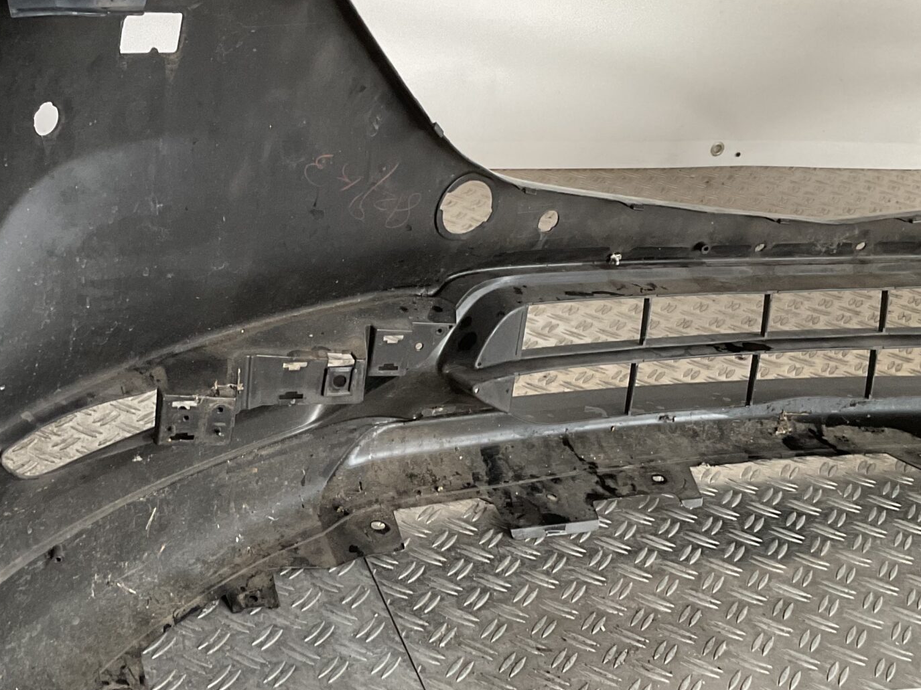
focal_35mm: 54
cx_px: 344
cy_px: 411
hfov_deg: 35.3
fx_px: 1437
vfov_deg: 27.0
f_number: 1.8
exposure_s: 1/50
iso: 80
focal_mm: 3
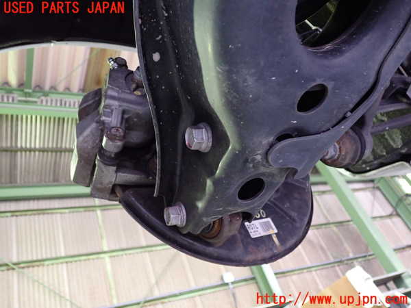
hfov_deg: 60.0
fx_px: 356
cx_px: 206
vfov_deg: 46.8
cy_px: 154
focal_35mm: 30
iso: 800
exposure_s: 1/15
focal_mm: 5.4
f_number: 2.3
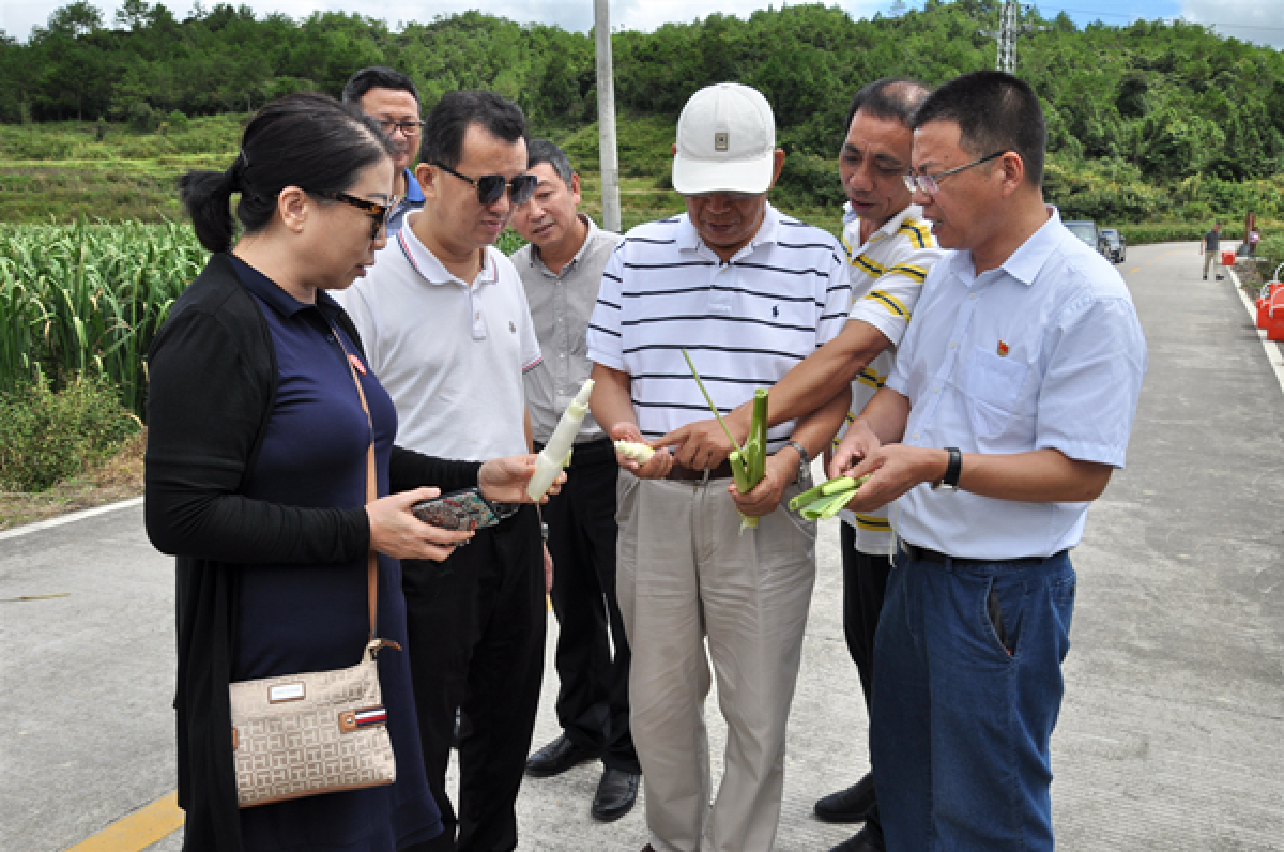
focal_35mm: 32
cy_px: 426
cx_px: 642
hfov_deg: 59.6
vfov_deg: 41.6
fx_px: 1122
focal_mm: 21
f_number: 9
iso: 200
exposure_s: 1/320
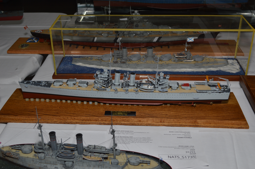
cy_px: 84
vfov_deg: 29.8
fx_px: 318
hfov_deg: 43.6
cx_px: 128
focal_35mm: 45
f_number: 8
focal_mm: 30
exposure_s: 1/60
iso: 100
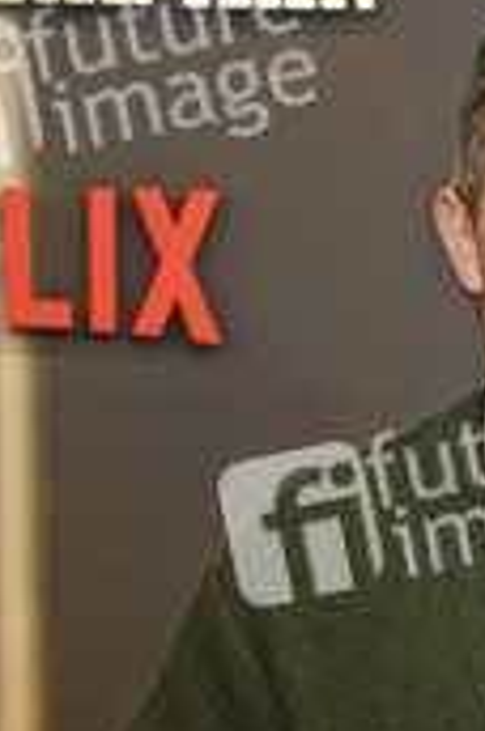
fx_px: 6371
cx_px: 562
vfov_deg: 6.6
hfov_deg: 4.3
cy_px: 718
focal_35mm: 314
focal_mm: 135
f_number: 5.6
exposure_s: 1/250
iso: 500
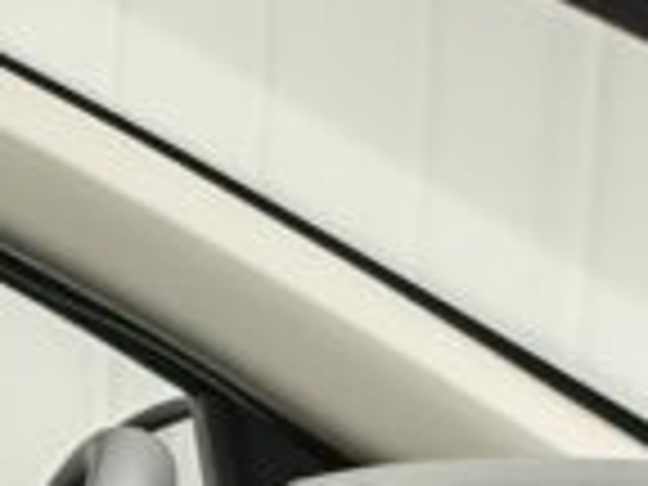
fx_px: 3051
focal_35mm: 163
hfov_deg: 11.1
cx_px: -612
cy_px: 1611
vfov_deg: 7.6
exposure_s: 1/50
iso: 250
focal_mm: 5.4
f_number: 1.6
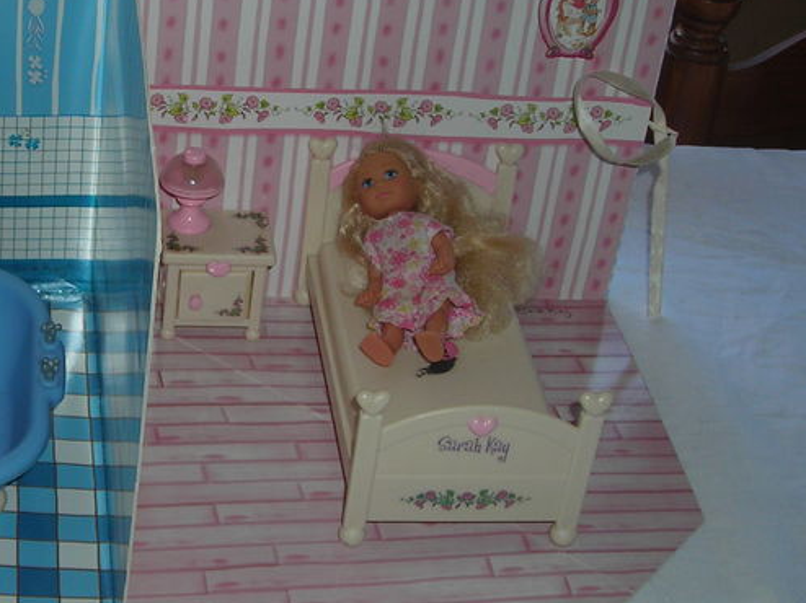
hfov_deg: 24.7
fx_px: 1792
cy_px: 262
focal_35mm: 77
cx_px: 108
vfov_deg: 19.1
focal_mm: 6.3
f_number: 3.2
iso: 50
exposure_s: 1/60.1
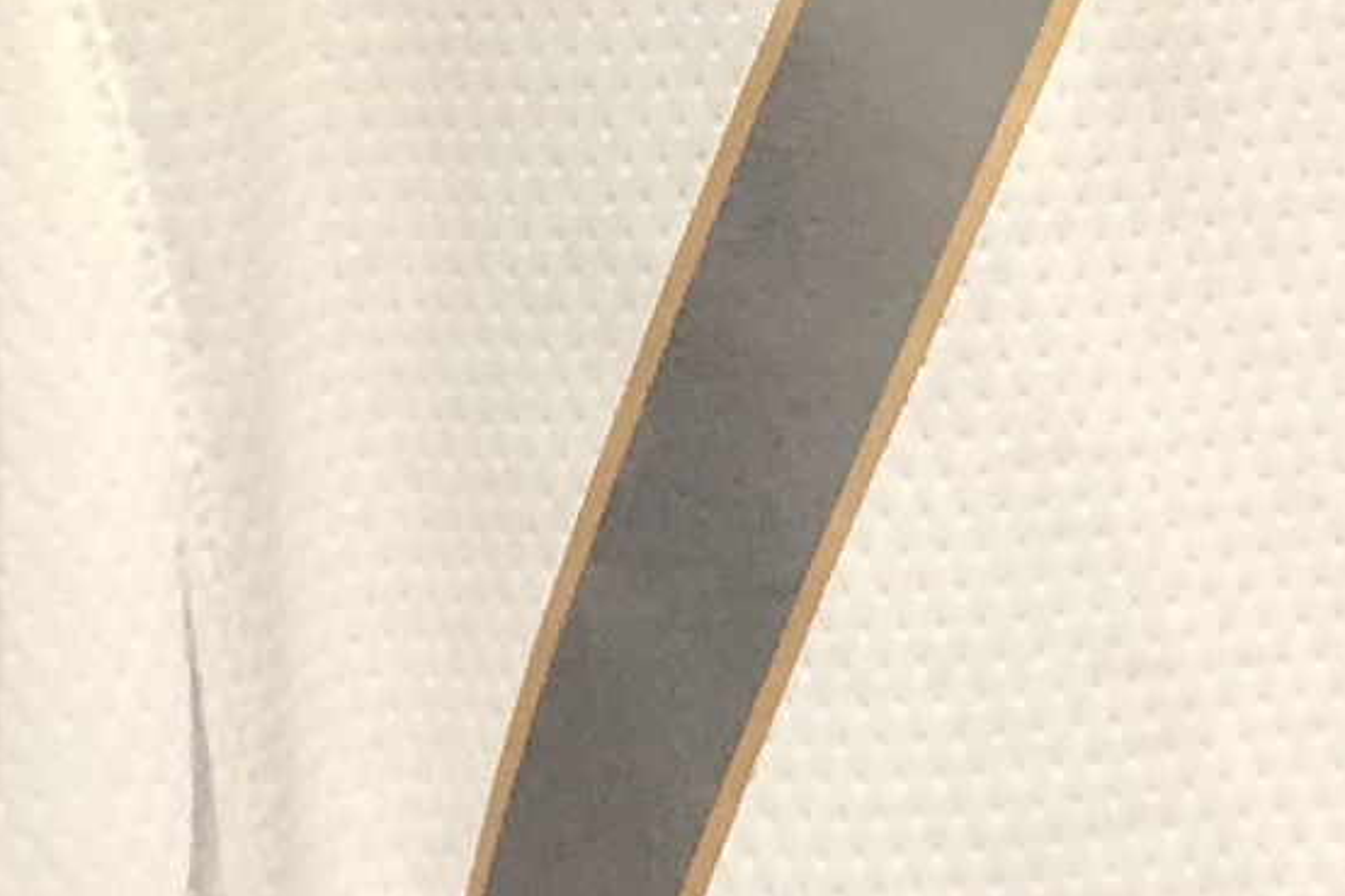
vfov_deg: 6.4
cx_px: 1394
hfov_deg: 9.6
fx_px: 7918
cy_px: -595
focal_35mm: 212
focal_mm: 3.99
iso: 25
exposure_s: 1/30
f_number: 1.8
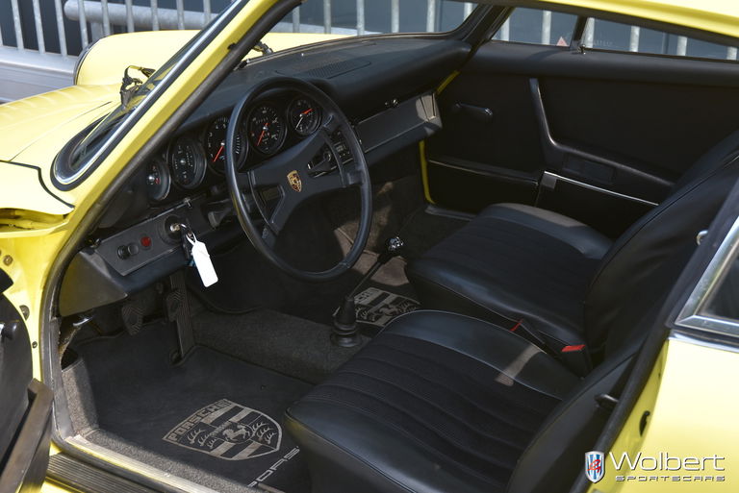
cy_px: 246
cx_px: 370
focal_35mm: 51
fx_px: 1047
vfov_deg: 26.5
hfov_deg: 38.9
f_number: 4
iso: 100
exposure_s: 1/250
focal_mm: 34
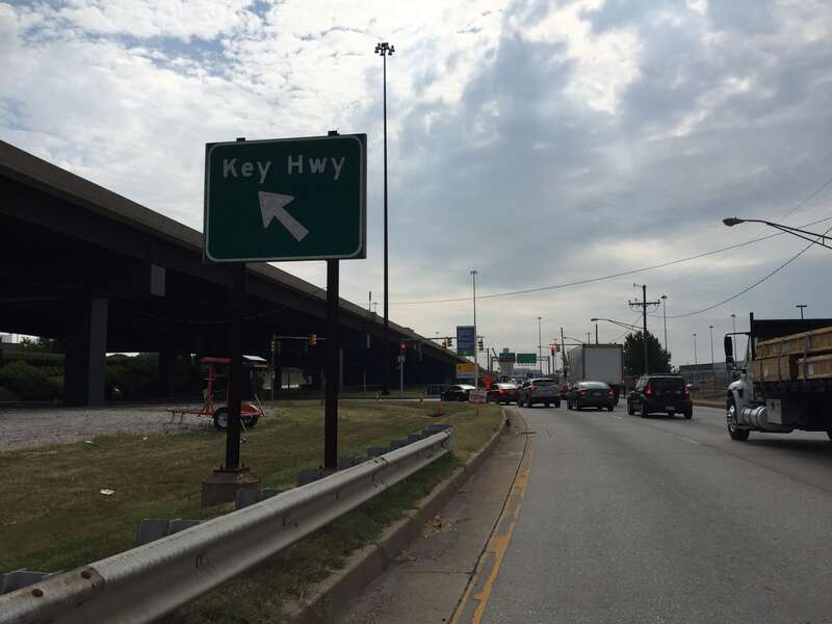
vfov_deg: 48.2
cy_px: 312
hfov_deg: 61.7
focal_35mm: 29
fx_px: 697
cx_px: 416
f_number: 2.2
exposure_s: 1/5650
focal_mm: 4.15
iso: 32
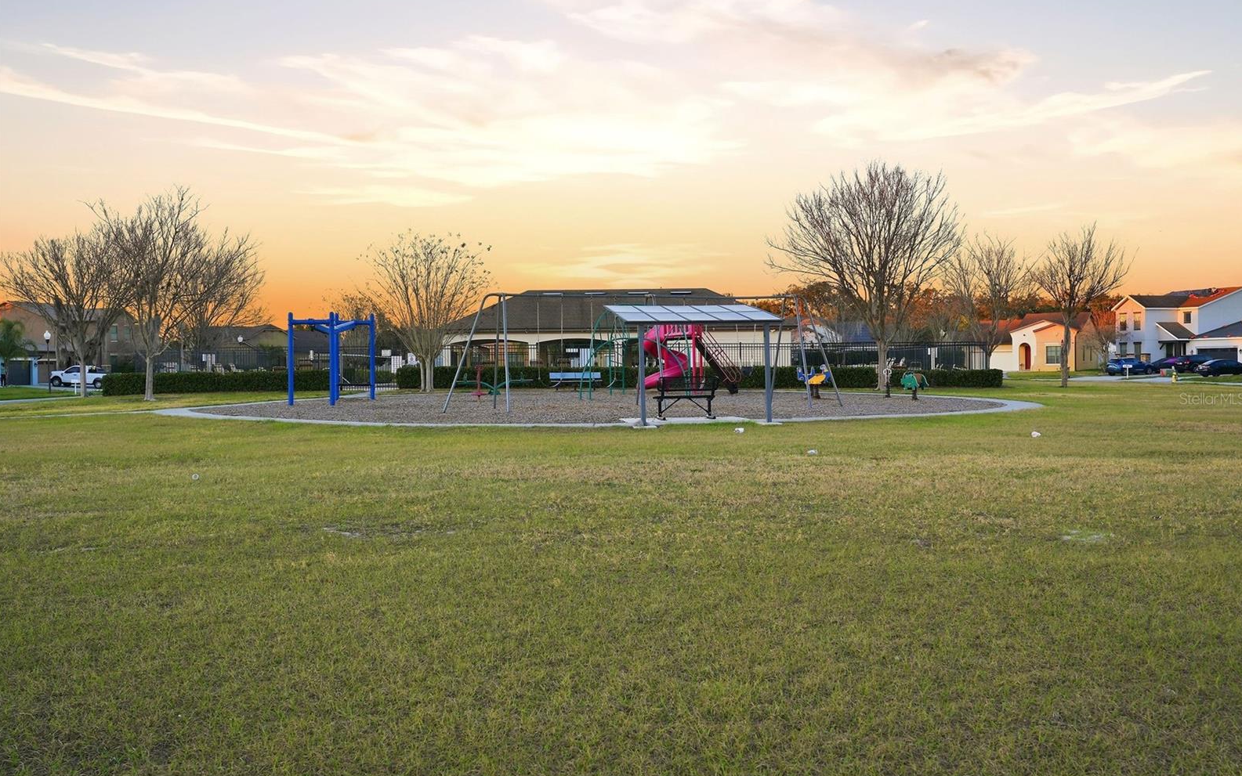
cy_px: 399
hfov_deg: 54.0
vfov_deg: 35.3
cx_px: 622
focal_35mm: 36
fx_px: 1219
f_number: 8
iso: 100
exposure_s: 1/40
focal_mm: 35
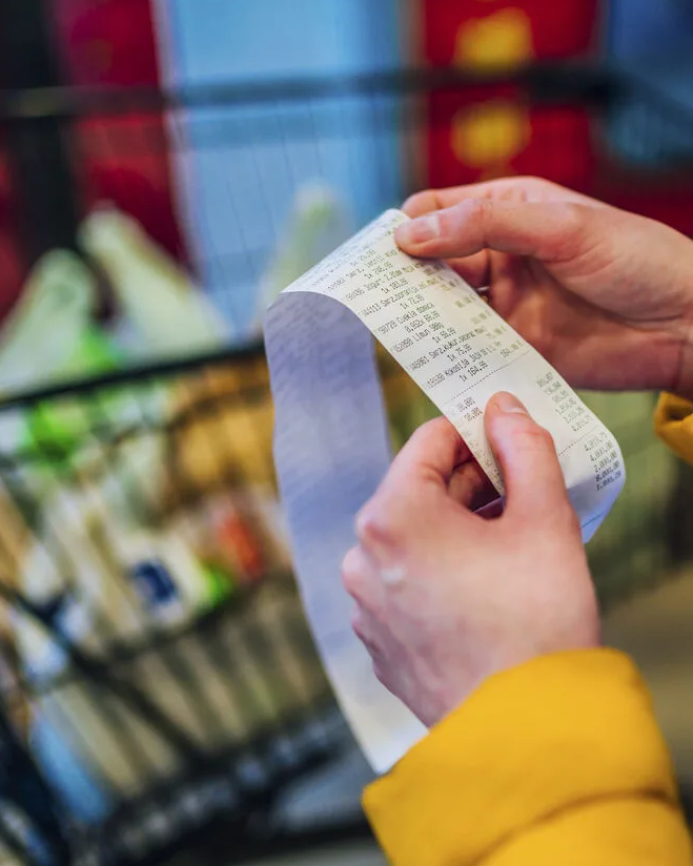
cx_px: 488
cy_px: 434
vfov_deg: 37.3
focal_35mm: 50
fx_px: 1282
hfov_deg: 29.9
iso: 160
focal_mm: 35
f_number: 1.8
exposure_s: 1/250
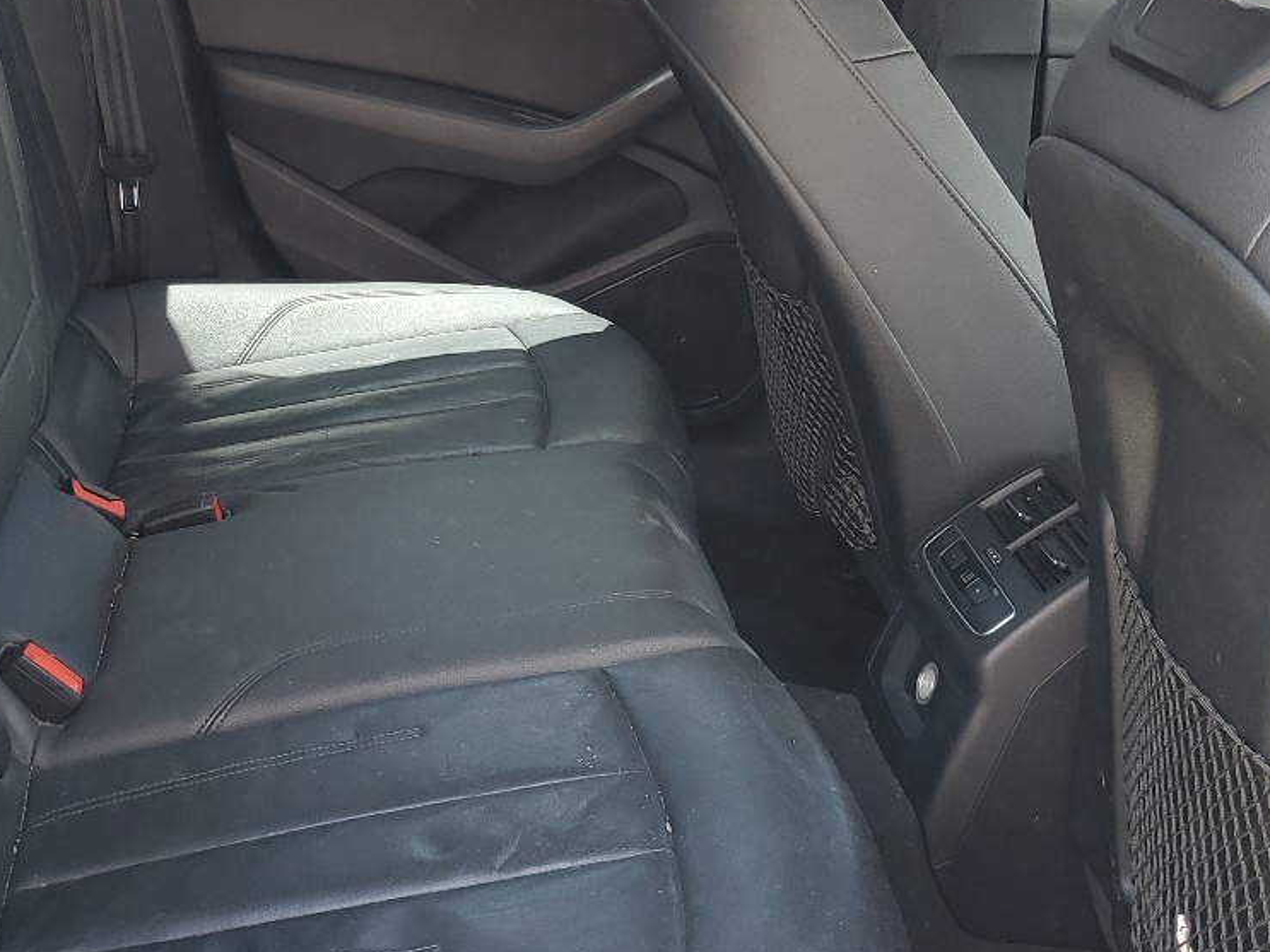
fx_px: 2054
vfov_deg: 25.8
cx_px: 521
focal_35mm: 56
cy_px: 248
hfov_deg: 34.3
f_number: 1.5
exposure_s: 1/132
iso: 50
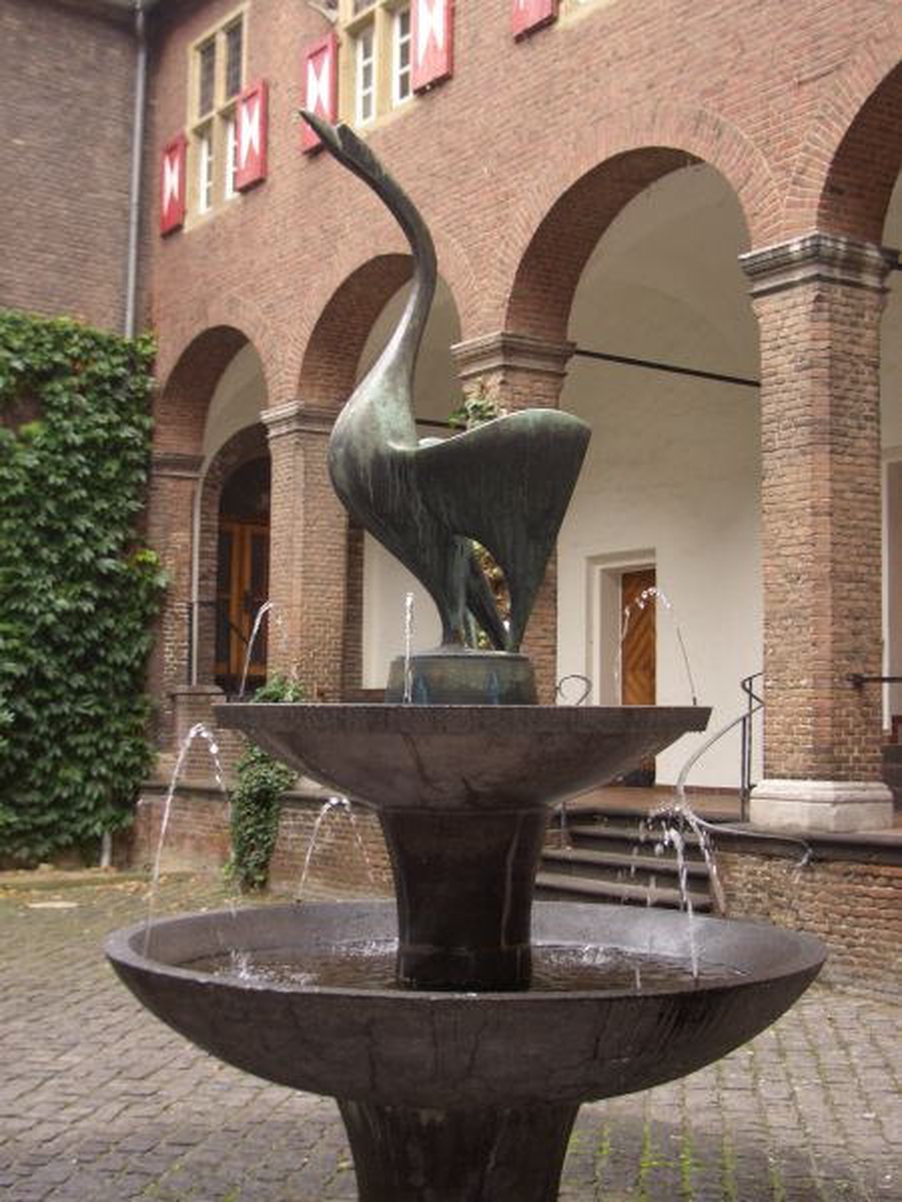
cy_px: 601
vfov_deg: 38.9
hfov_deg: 29.7
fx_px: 1702
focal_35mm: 49
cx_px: 451
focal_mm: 8.2
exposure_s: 1/60
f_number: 3.1
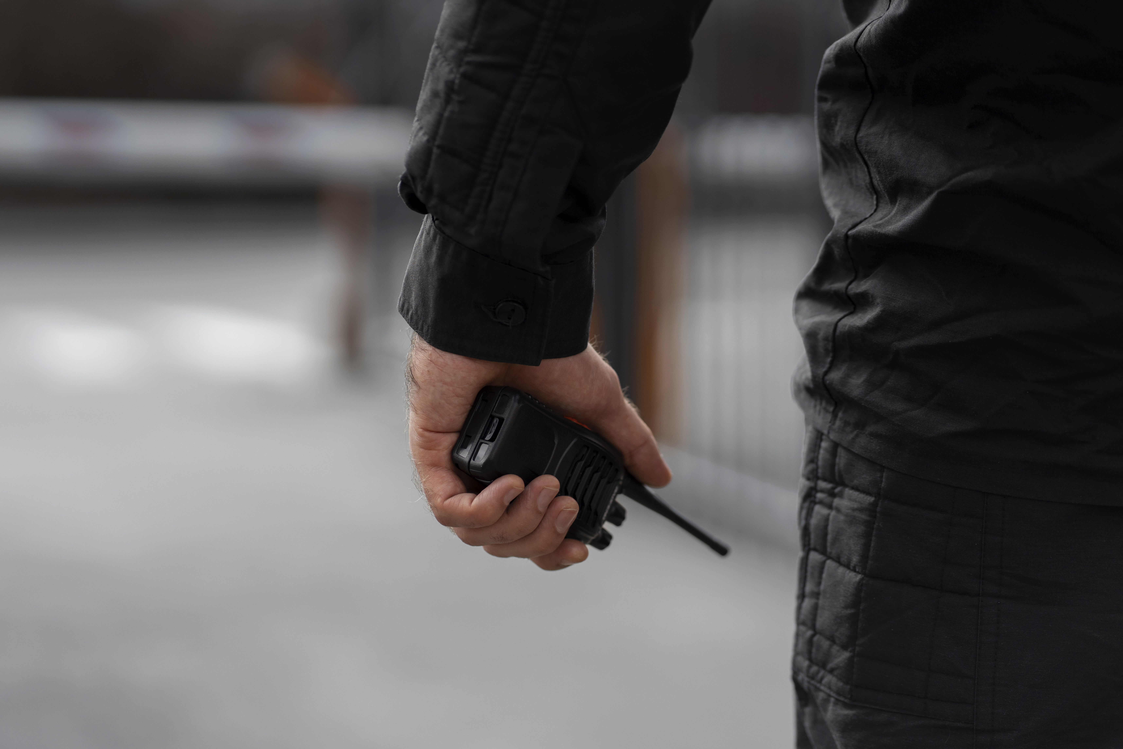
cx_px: 562
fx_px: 2651
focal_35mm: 85
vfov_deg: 16.1
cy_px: 374
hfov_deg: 23.9
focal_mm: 85
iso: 500
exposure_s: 1/3200
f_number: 2.5
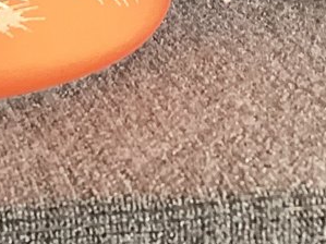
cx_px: -9
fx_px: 1478
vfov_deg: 9.3
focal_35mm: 157
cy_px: -36
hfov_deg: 12.4
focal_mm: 3.3
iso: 160
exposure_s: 1/50
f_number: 2.4
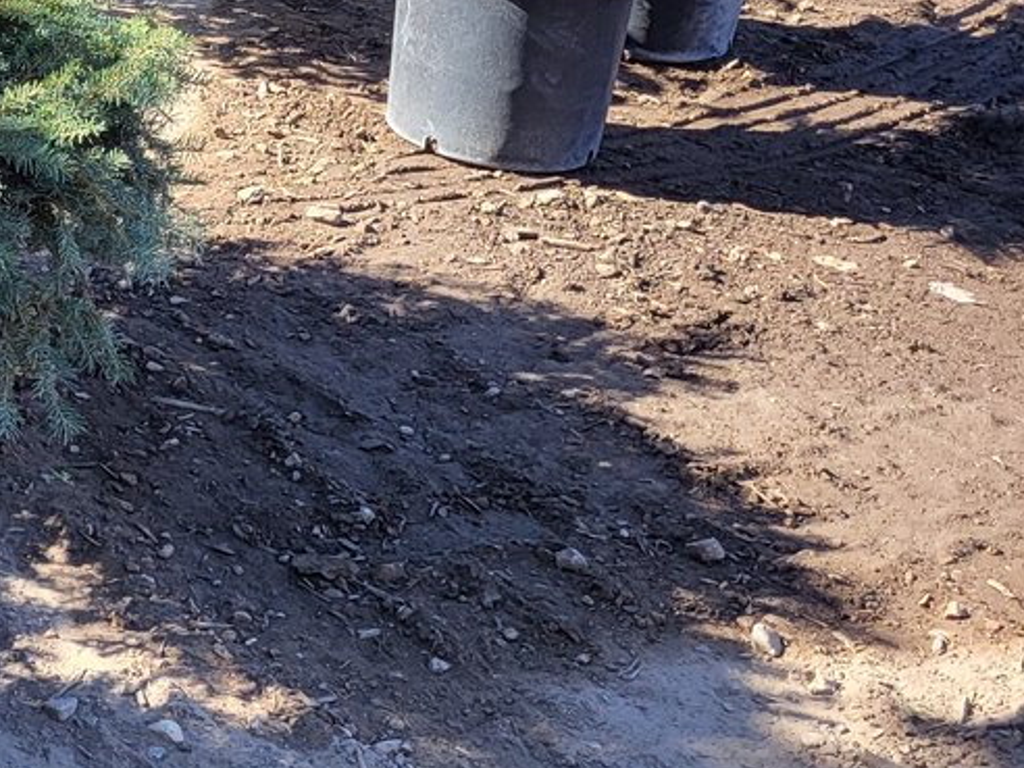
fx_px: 2367
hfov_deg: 20.7
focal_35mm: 80
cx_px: -528
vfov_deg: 17.7
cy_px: -103
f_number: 1.8
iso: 40
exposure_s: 1/604
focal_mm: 5.4
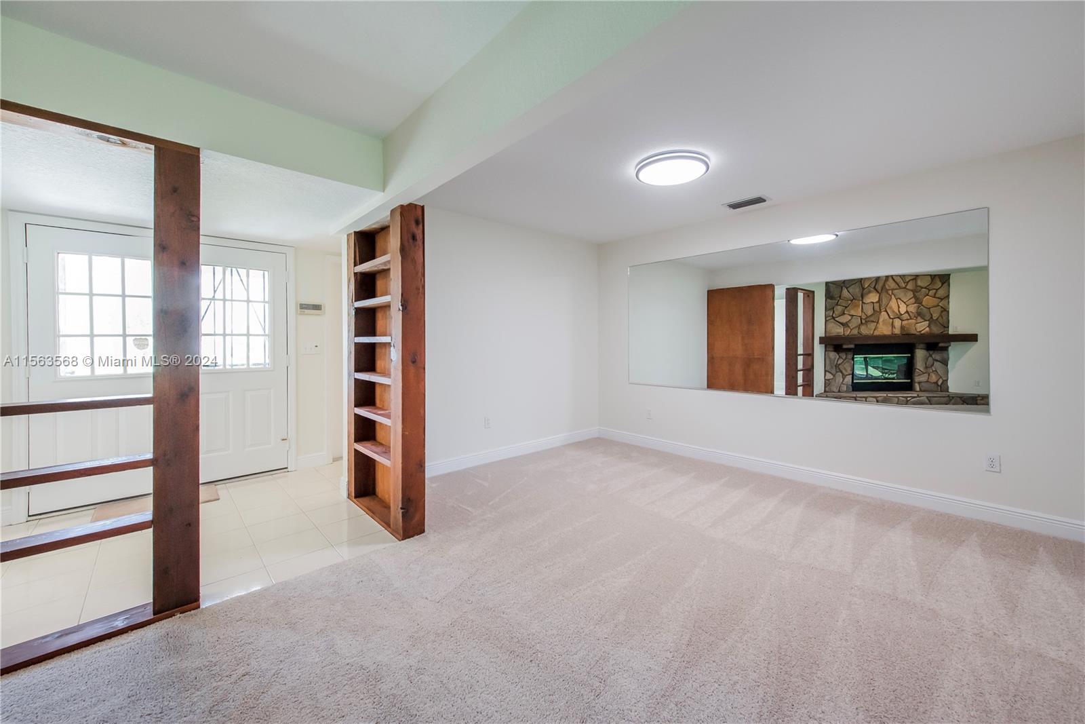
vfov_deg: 81.2
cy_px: 362
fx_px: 422
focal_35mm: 14
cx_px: 542
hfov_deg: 104.2
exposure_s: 1/80
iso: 1250
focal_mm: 14
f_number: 6.3
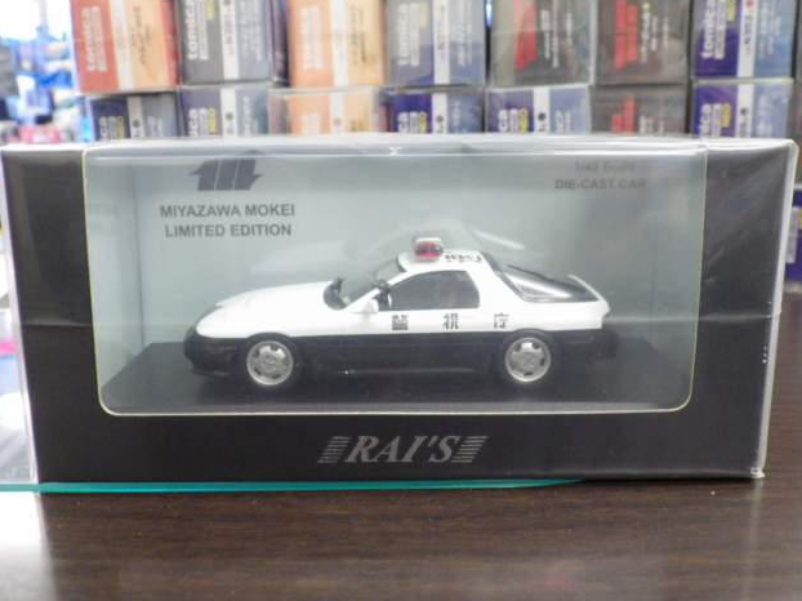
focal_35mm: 35
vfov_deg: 40.7
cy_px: 302
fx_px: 811
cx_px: 400
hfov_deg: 52.6
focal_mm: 6.2
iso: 800
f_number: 3.4
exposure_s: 1/30
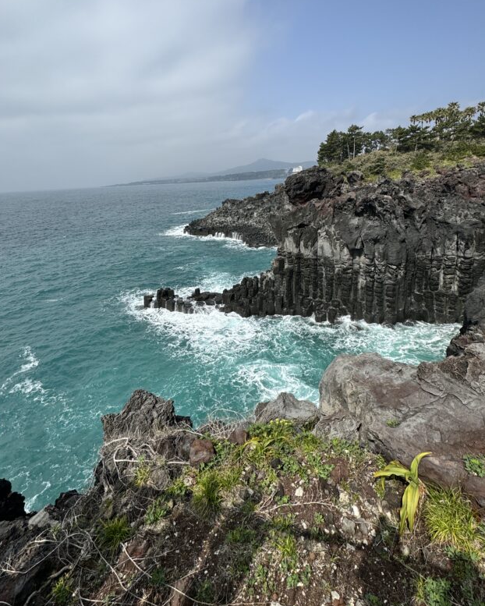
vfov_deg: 84.7
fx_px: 323
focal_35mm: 18
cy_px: 228
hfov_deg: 73.8
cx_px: 243
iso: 50
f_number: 2.2
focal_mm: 2.22
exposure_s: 1/2985
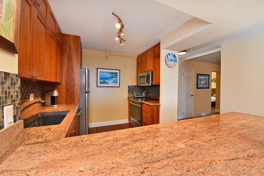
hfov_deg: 104.2
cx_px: 132
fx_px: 103
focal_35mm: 14
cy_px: 88
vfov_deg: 81.2
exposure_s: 1/60
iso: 4500
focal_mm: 14
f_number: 16
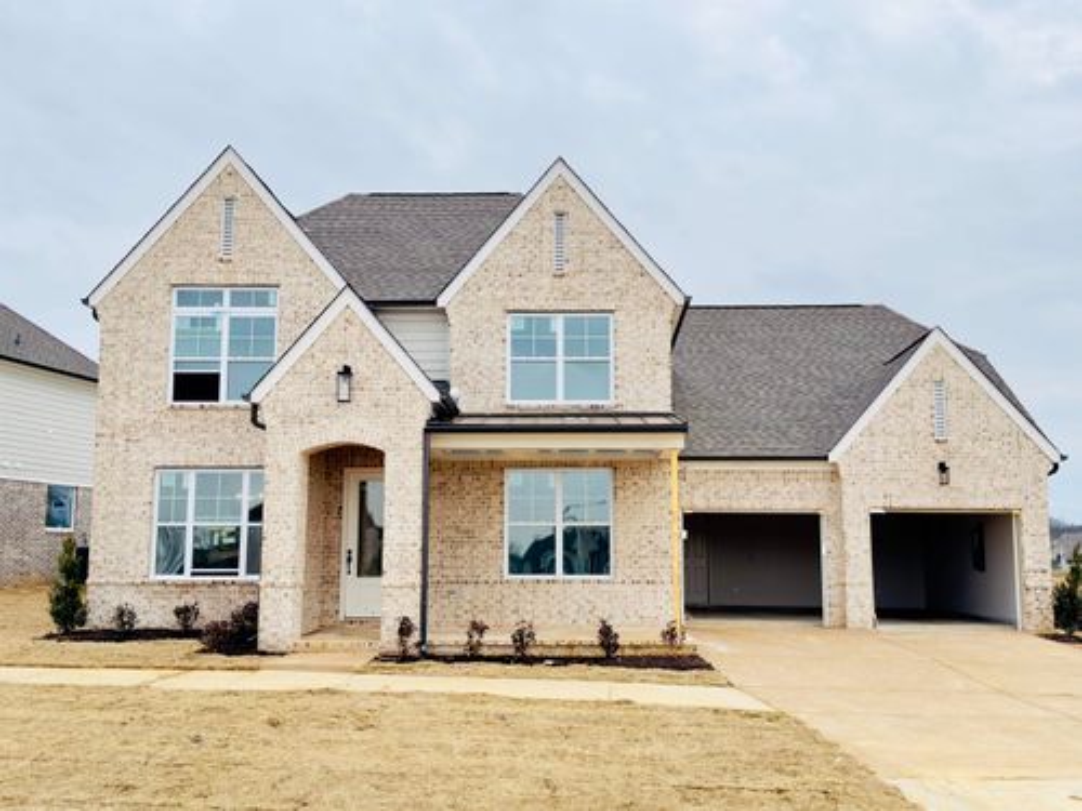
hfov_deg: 49.0
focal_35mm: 38
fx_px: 1188
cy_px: 406
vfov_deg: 37.7
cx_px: 541
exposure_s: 1/584
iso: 100
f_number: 1.78
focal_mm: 6.76
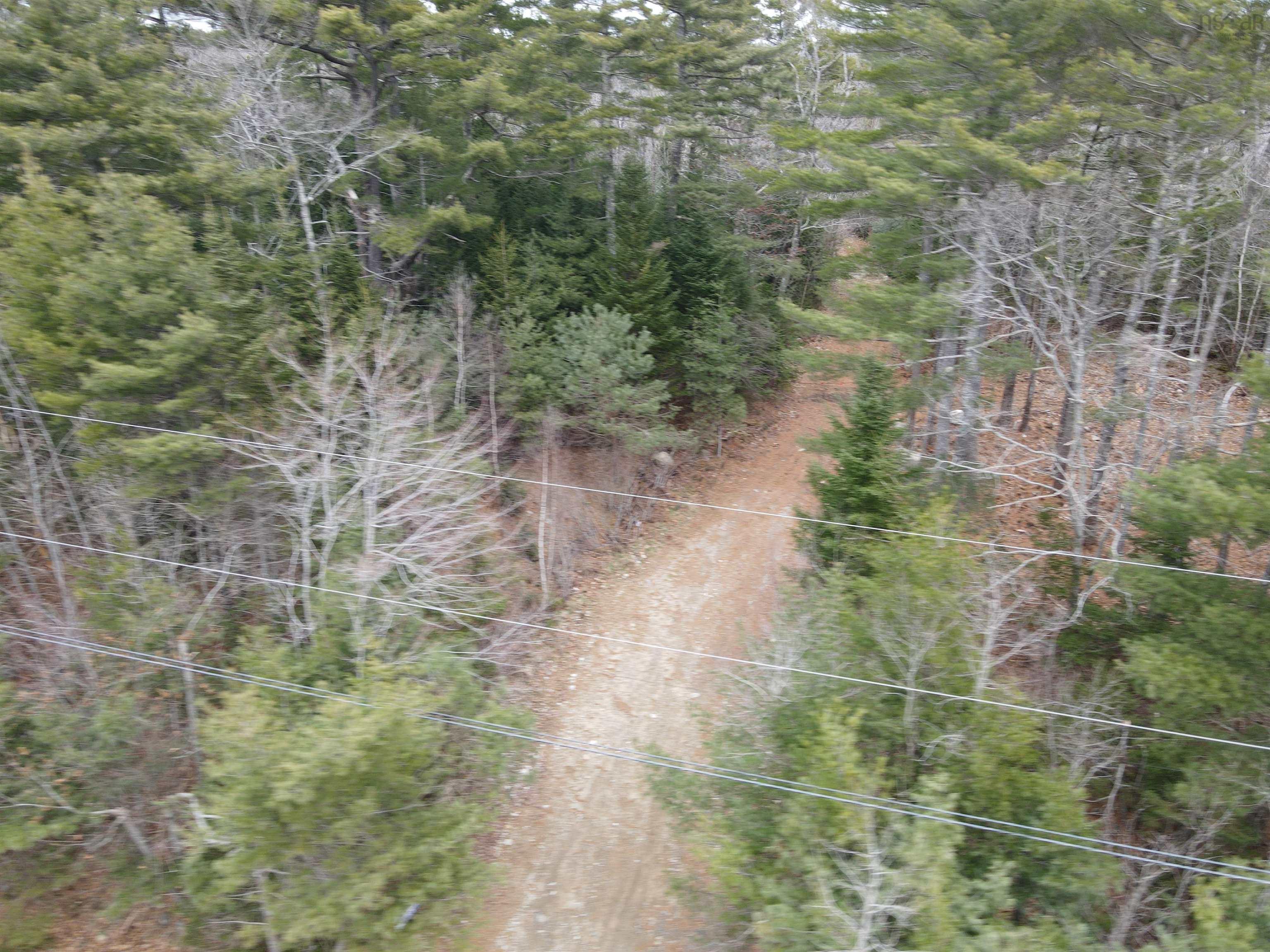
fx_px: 881
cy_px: 476
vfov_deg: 56.8
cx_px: 635
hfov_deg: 71.6
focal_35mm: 24
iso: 100
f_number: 2.8
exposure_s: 1/20
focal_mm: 4.5
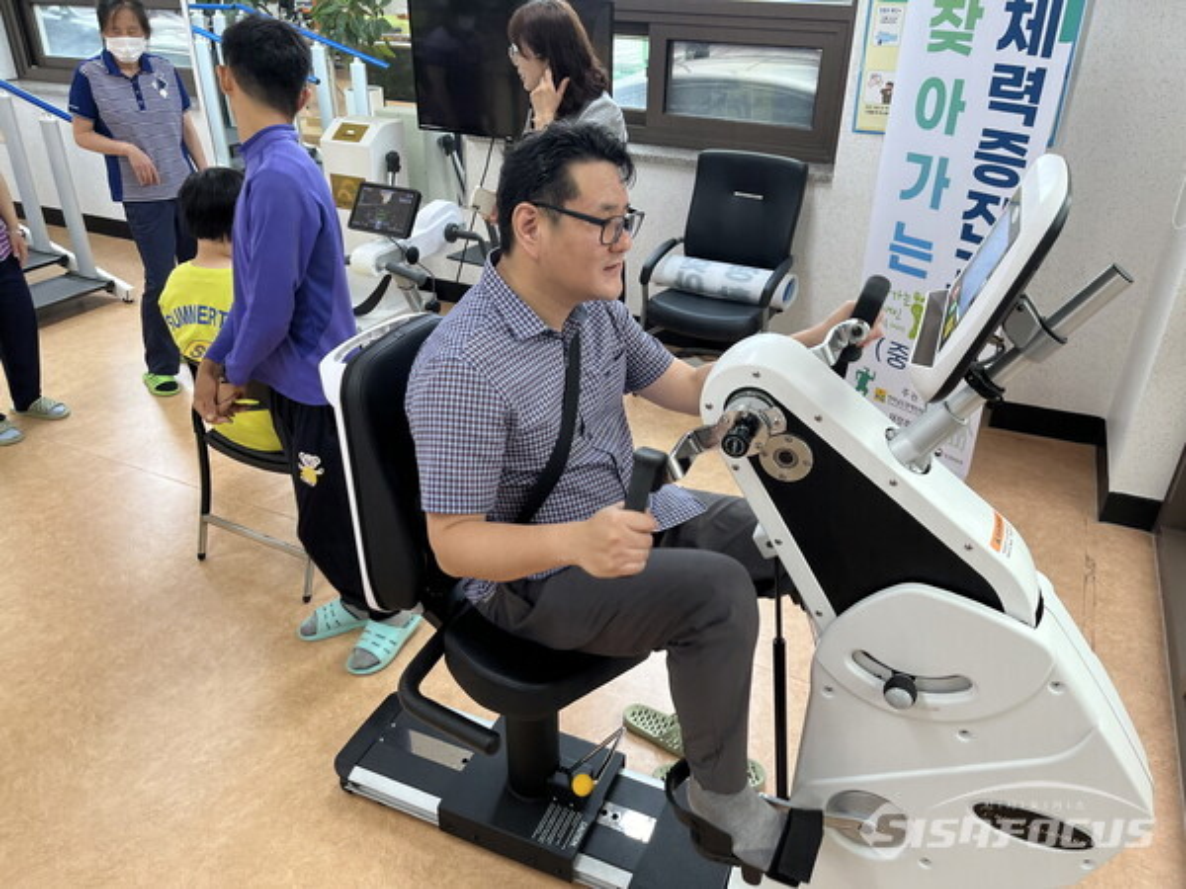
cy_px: 444
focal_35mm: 26
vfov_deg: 53.1
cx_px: 593
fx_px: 891
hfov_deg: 67.3
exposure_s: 1/120
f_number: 1.6
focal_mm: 5.1
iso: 100
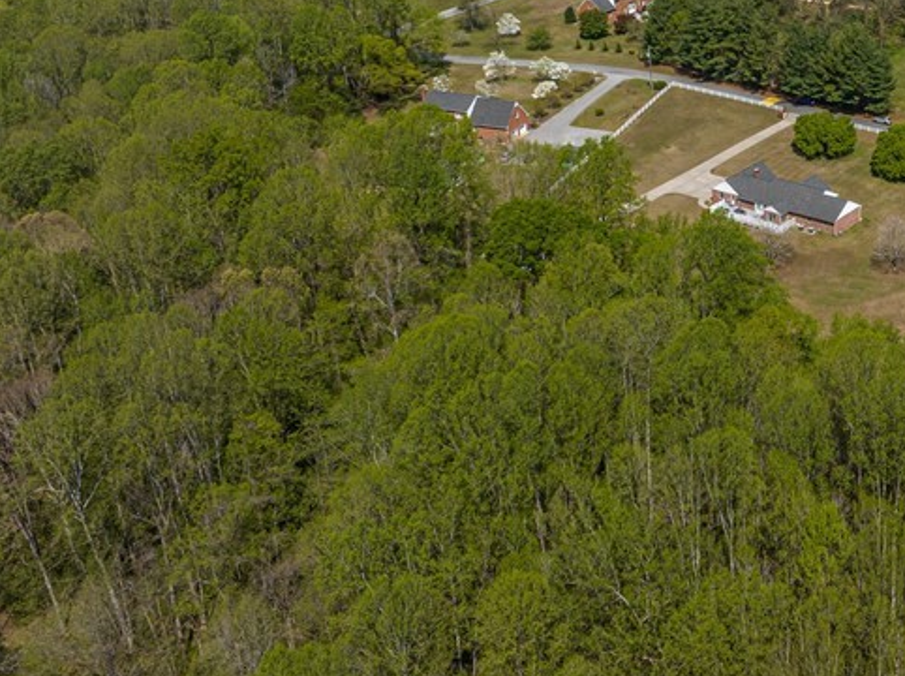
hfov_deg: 35.1
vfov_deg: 28.2
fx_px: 1331
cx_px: 839
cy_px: 197
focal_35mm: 51
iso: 100
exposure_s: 1/500
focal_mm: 12.29
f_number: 5.6
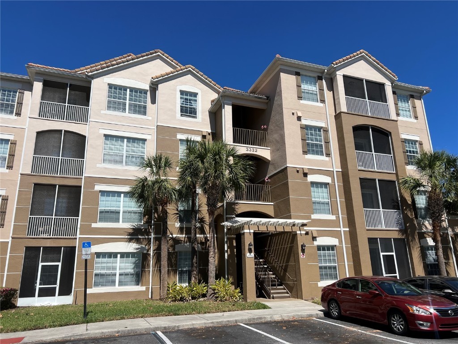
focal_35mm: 26
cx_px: 229
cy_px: 172
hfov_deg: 67.3
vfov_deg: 53.1
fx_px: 344
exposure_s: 1/6579
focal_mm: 5.7
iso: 50
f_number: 1.5
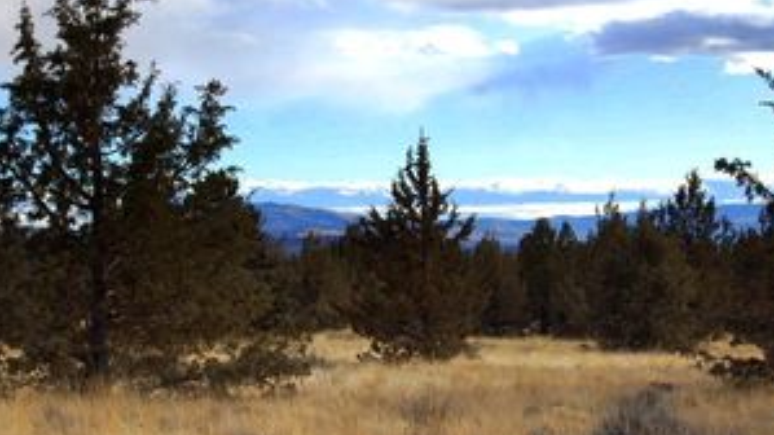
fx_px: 2319
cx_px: 417
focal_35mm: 113
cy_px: 259
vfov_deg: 10.7
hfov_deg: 18.9
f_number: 5.6
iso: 200
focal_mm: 50
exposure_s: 1/500
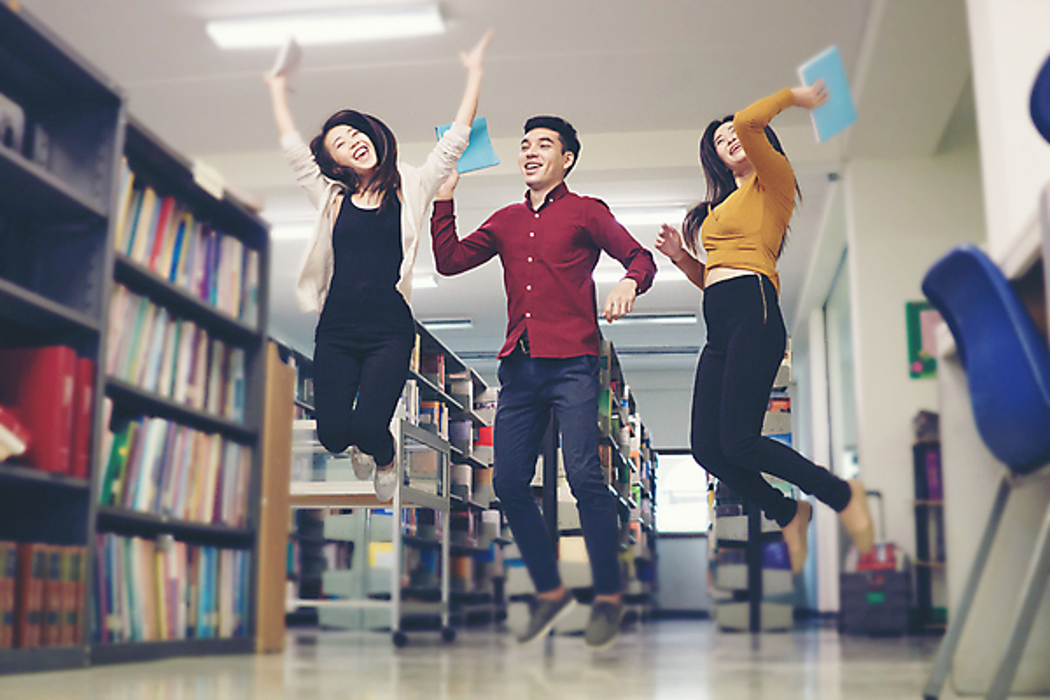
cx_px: 525
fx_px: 1225
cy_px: 350
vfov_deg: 31.9
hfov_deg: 46.4
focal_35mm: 42
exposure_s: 1/500
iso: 2000
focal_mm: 28
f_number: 2
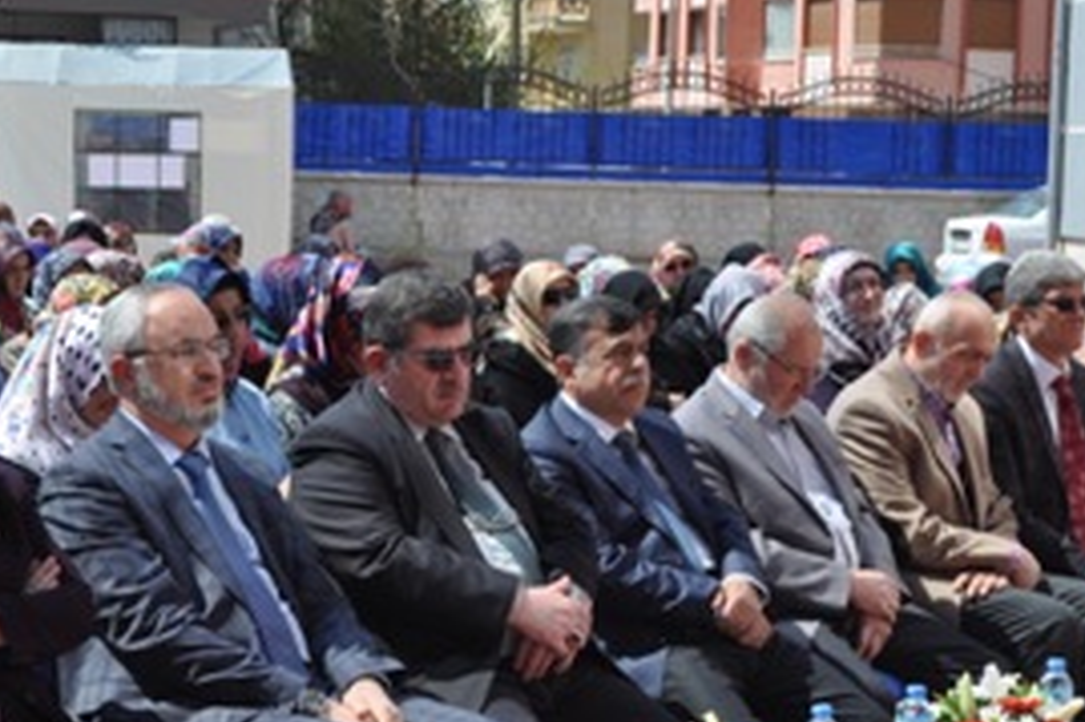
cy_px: 395
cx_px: 371
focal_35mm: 95
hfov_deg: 21.4
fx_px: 2861
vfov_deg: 14.4
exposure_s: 1/320
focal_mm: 38
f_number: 9
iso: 200
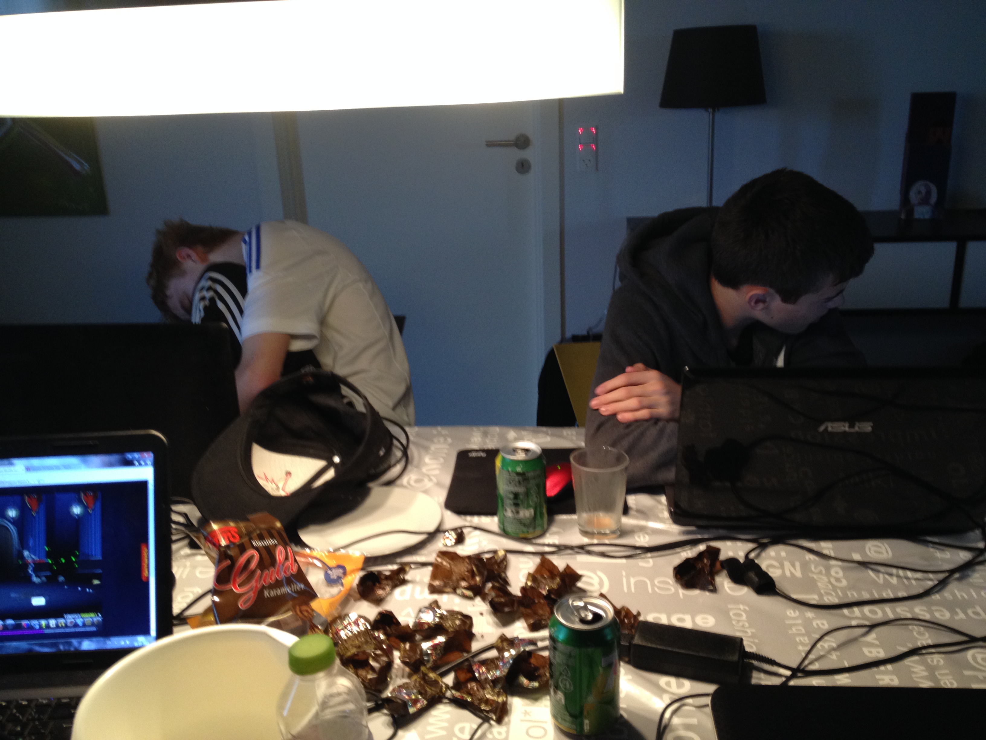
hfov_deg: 52.6
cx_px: 493
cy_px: 370
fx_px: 997
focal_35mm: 35
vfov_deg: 40.7
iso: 125
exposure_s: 1/20
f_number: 2.4
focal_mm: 4.28
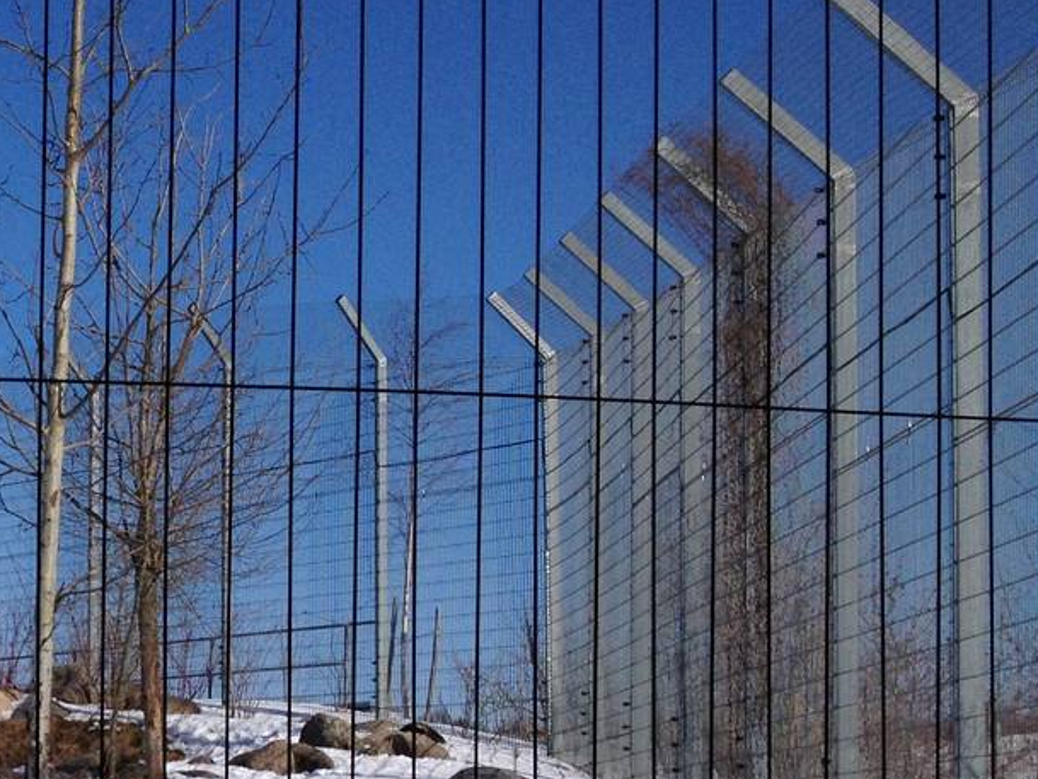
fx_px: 2759
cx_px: -280
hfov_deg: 19.7
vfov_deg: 15.7
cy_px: 789
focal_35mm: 92
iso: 50
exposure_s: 1/4608
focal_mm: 4.28
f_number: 2.4
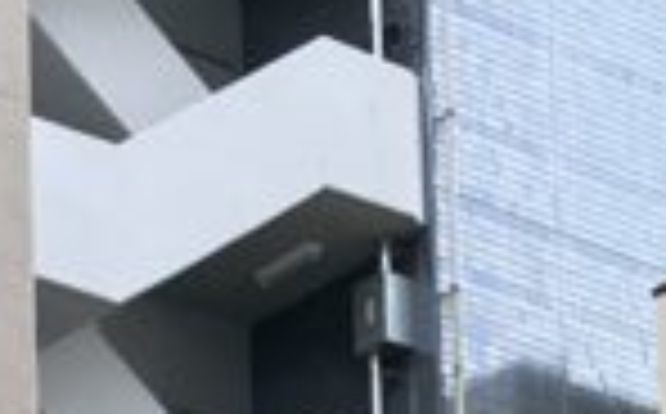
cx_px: -567
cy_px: 1696
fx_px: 3733
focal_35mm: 206
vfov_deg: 5.5
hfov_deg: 9.6
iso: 32
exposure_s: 1/631
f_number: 1.8
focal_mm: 3.99
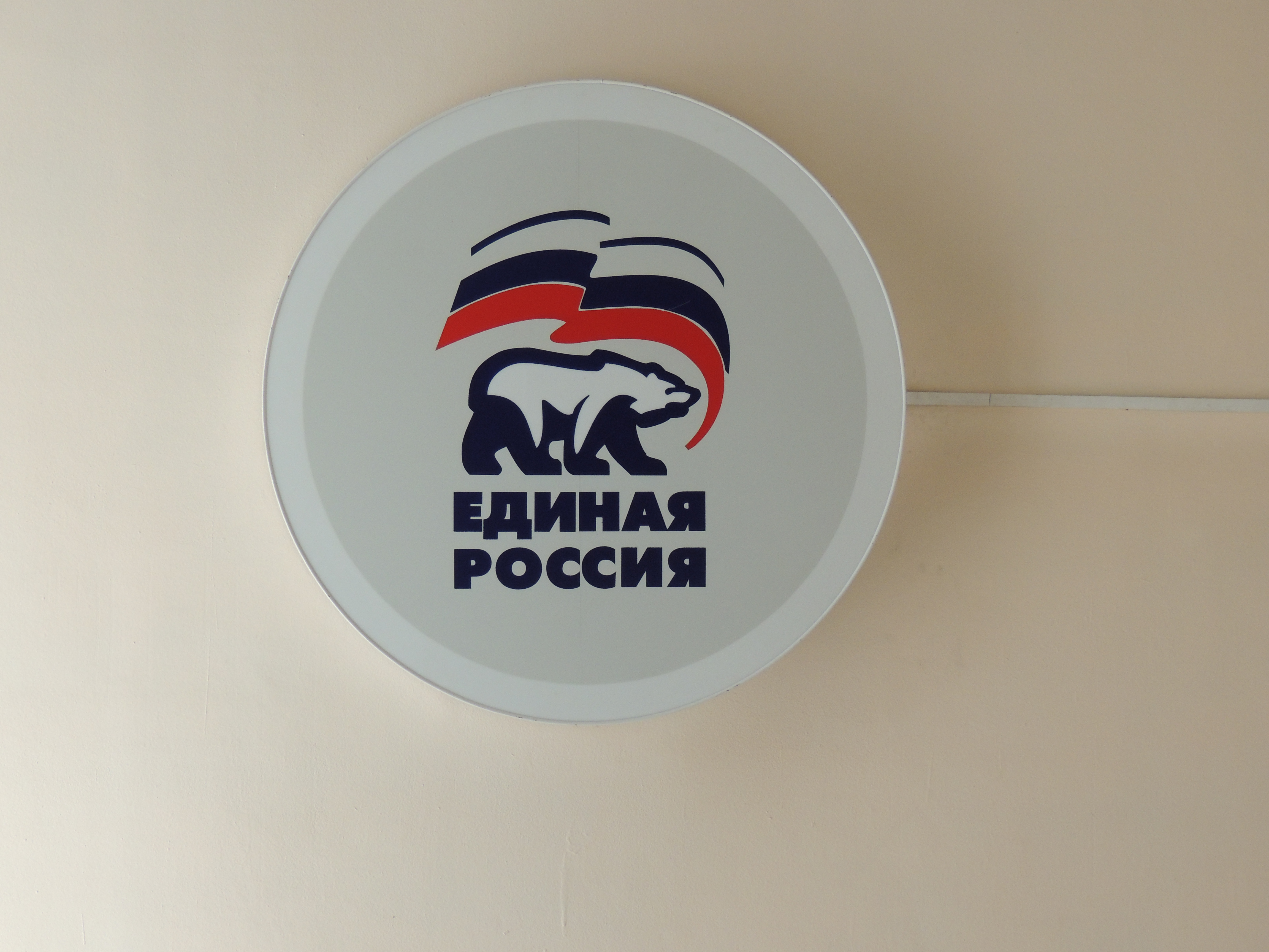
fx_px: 3666
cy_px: 476
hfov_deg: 19.6
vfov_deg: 14.8
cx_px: 634
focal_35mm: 100
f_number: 4.1
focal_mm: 17.8
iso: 400
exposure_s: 1/100
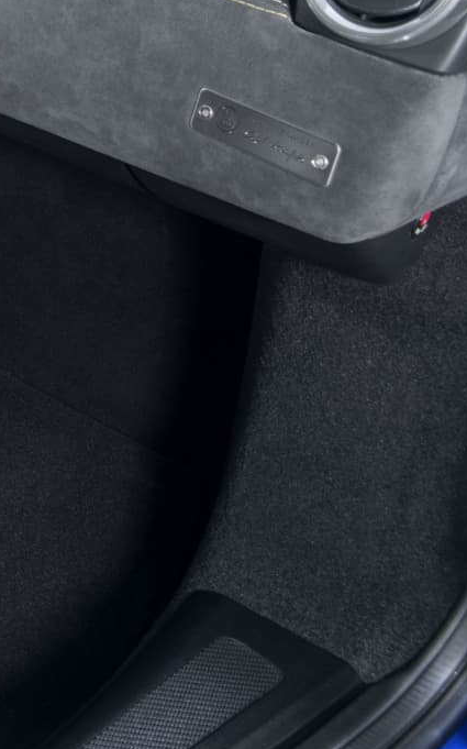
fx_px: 1407
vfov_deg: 28.6
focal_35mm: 69
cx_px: -503
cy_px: 75
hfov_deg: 14.9
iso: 1600
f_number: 16
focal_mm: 24
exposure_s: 1/4
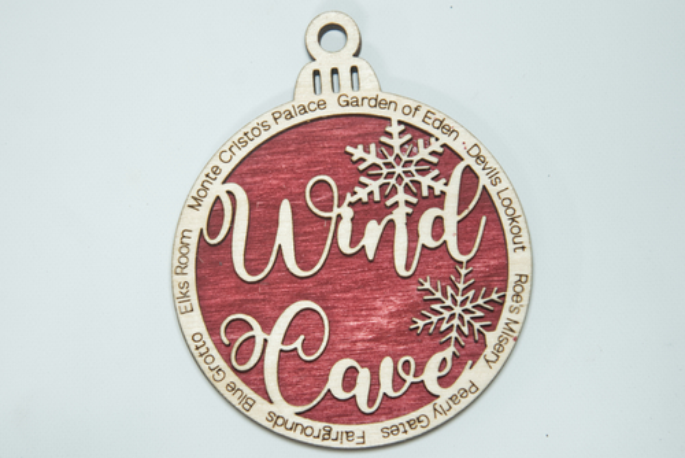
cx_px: 342
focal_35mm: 85
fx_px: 1618
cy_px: 229
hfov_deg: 23.9
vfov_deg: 16.1
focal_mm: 85
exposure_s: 1/20
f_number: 4.5
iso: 125
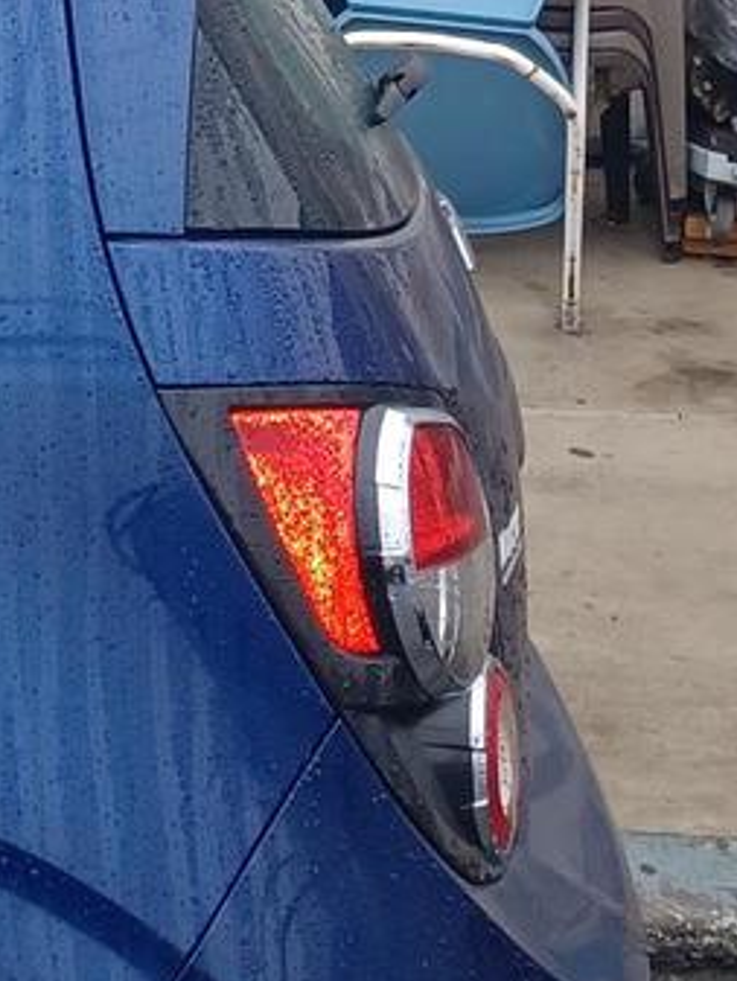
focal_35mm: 114
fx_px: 3234
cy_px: -710
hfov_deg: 12.7
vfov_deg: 15.2
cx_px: -169
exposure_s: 1/120
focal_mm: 4.6
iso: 64
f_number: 1.8
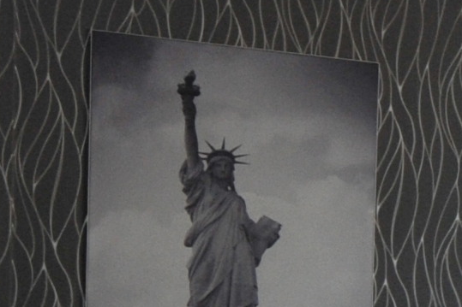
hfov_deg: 11.3
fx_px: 1822
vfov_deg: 9.5
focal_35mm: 142
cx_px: 1199
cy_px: 420
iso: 1250
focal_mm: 18
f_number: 7.1
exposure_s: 1/100
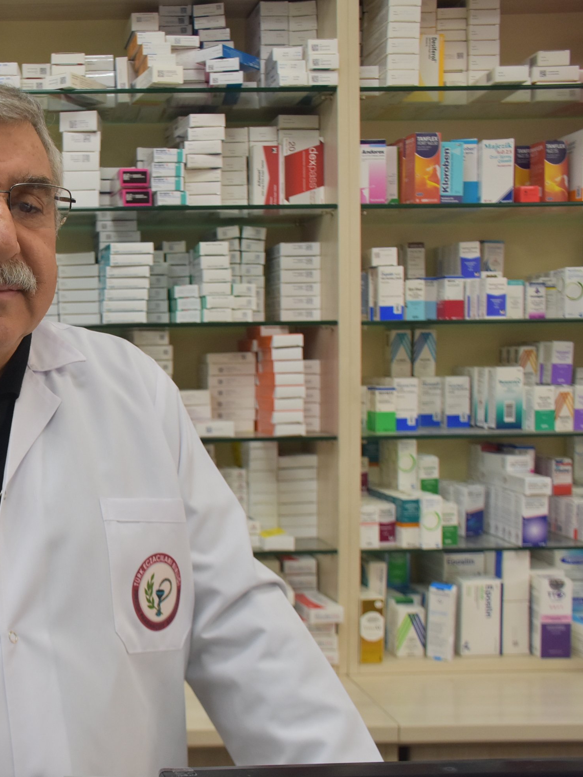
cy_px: 391
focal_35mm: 48
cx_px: 11
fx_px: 1078
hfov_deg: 28.5
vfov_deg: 39.7
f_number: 5.6
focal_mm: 22
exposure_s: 1/125
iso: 800
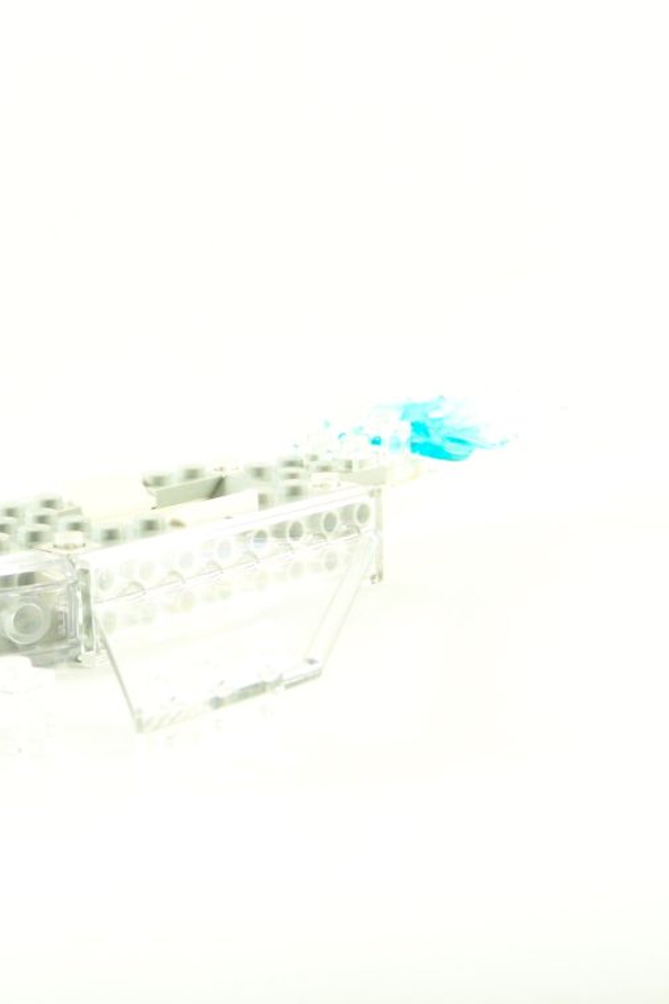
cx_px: 150
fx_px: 1979
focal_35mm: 71
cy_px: 501
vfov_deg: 28.5
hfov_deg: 19.0
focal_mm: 8.5
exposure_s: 1/60
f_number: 4
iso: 400
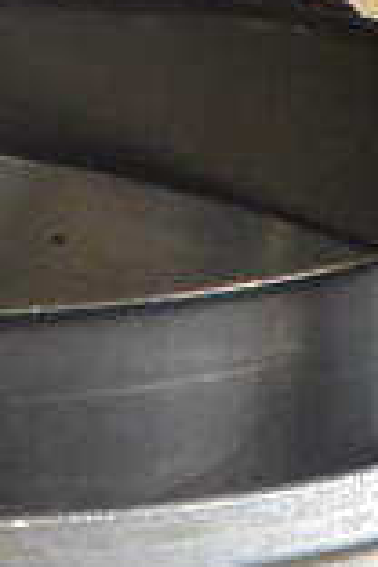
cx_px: -113
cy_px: 1056
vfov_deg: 10.9
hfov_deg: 7.7
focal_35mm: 176
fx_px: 2772
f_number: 3.5
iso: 4000
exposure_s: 1/125
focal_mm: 20
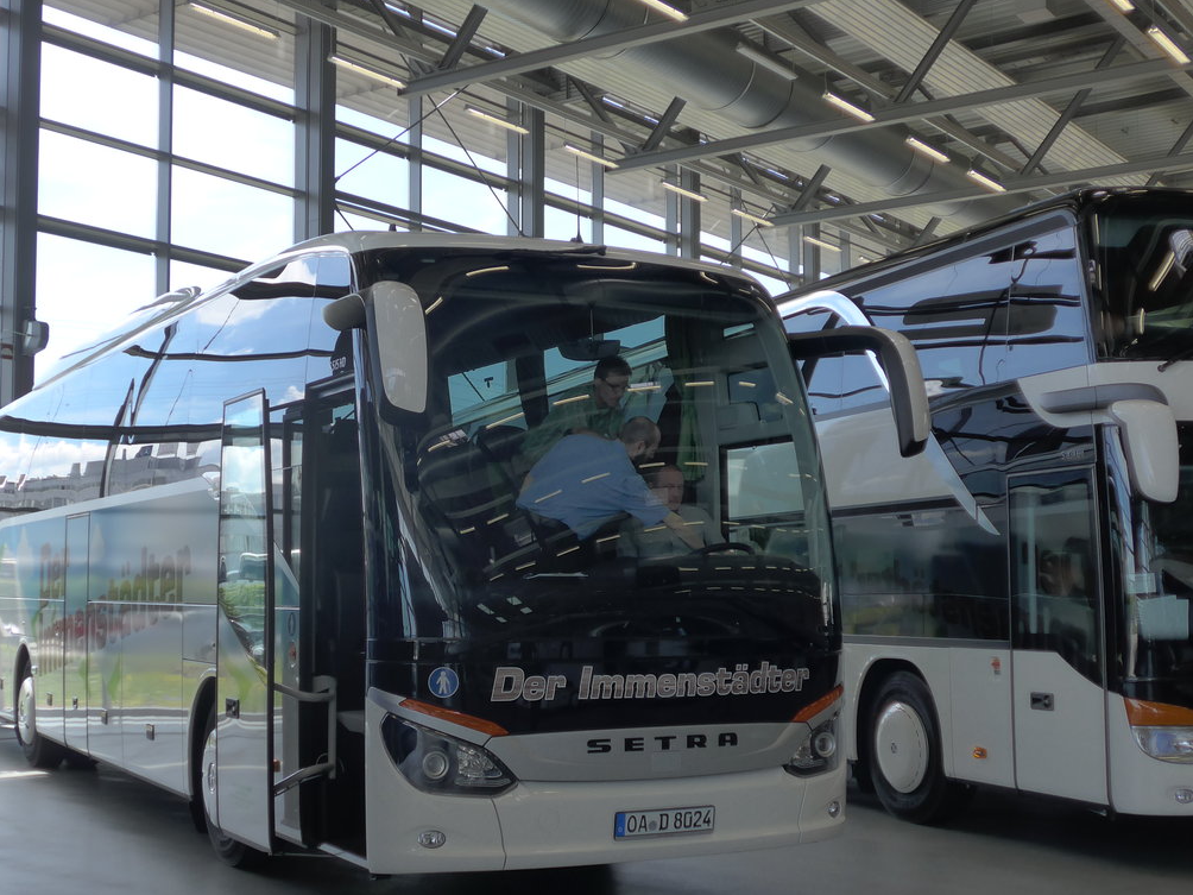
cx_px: 520
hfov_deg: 38.8
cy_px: 503
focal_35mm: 49
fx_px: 1689
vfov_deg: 29.6
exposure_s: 1/500
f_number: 2.6
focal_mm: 8.4
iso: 160
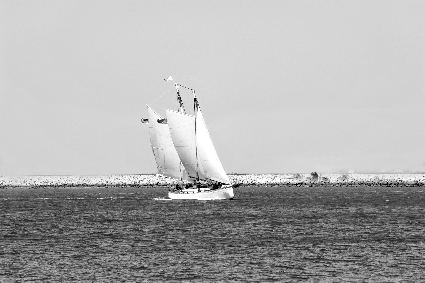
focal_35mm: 300
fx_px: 3539
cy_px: 142
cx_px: 212
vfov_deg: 4.6
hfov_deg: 6.9
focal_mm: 300
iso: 400
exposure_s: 1/250
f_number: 20
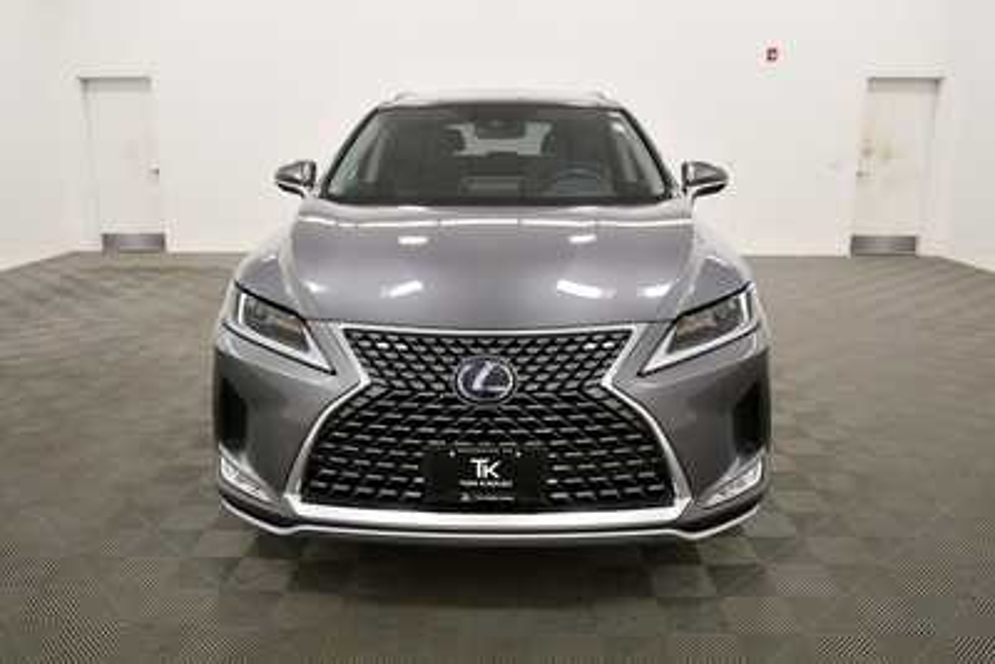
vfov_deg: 43.6
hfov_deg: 61.9
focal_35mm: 30
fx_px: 829
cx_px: 498
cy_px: 332
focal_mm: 20
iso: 800
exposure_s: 1/125
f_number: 5.6
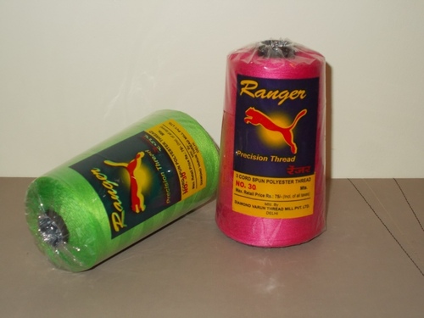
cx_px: 212
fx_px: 612
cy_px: 159
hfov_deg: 38.2
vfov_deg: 29.1
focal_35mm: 50
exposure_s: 1/30
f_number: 4.5
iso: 200
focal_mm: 9
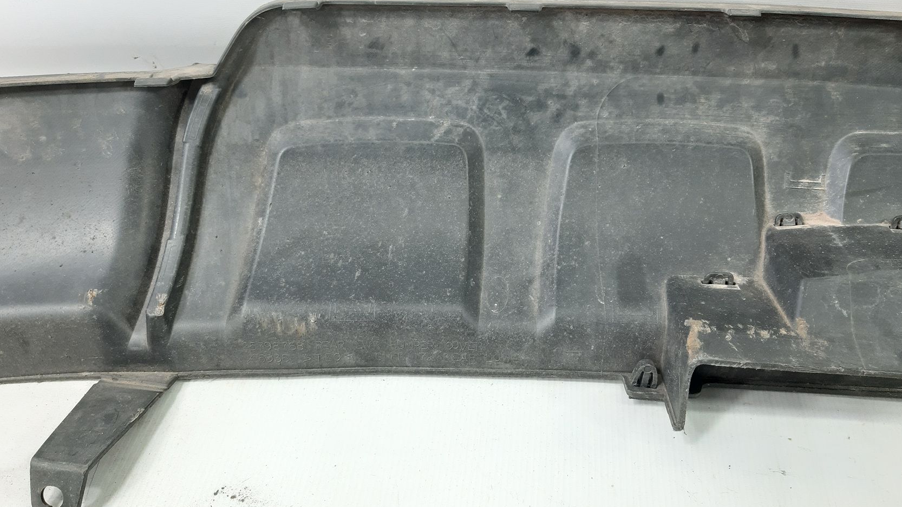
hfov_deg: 64.3
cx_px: 451
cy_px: 261
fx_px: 718
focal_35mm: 30
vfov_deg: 38.9
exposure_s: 1/50
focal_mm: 3.93
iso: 100
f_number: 1.7
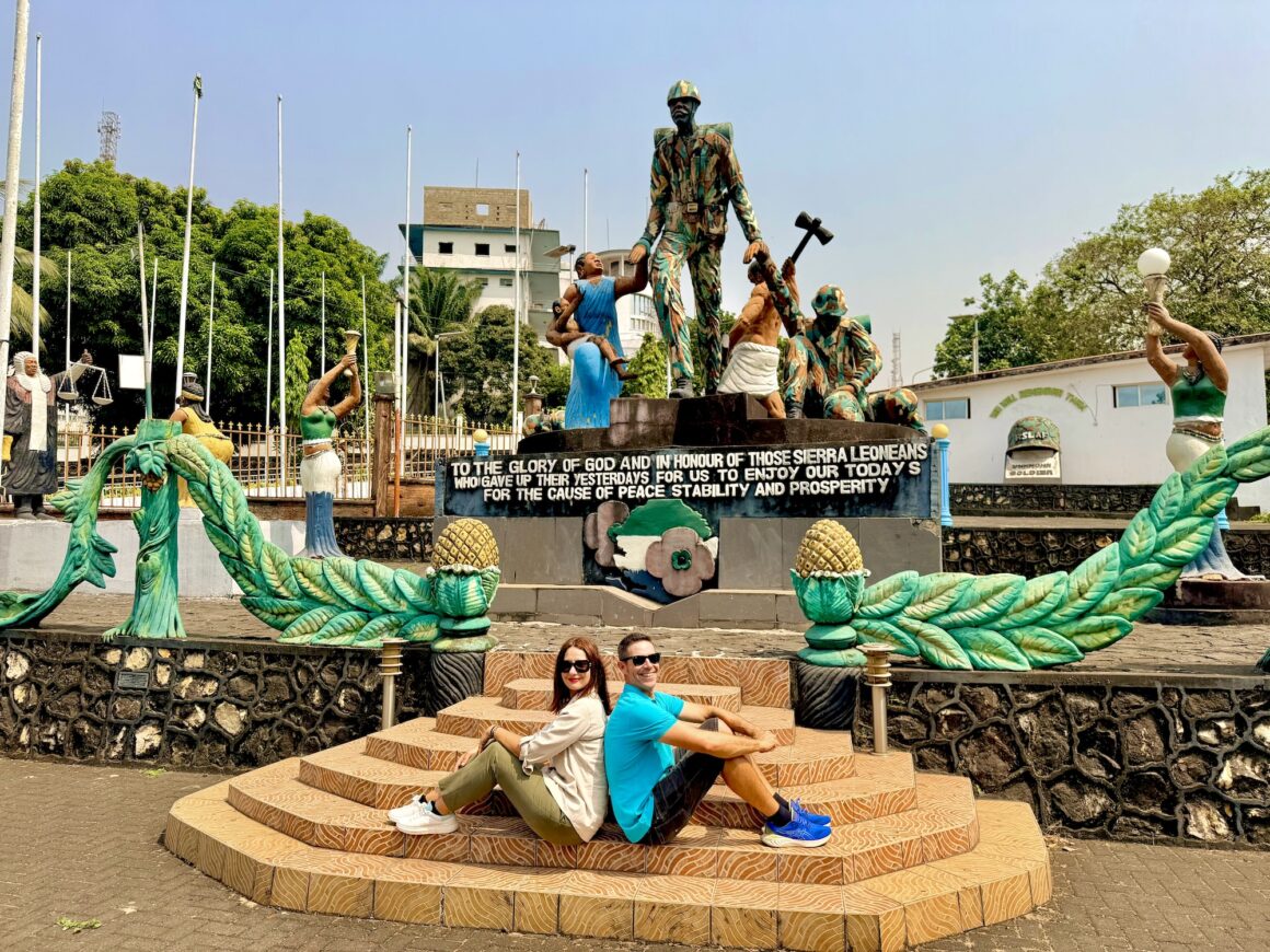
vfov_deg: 56.8
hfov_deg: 71.6
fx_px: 881
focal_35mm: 24
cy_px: 476
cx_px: 635
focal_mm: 6.76
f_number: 1.78
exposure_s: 1/3021
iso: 80
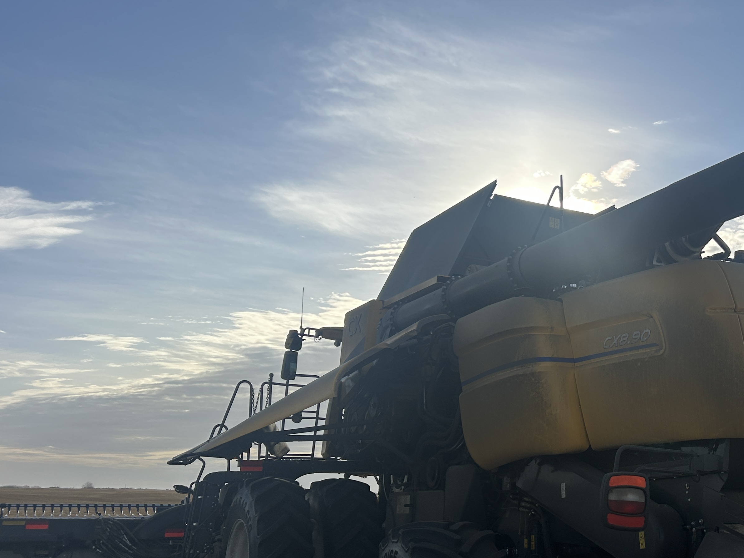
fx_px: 946
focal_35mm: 44
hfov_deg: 40.9
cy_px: 339
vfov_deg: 32.8
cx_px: 609
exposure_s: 1/8000
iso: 50
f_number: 1.5
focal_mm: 5.7
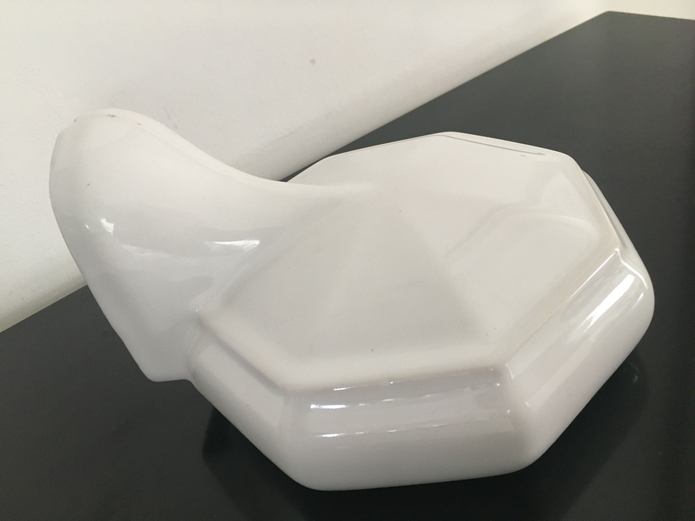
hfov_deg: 61.7
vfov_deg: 48.2
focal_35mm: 29
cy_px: 260
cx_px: 348
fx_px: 582
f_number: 2.2
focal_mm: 4.15
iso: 160
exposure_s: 1/33
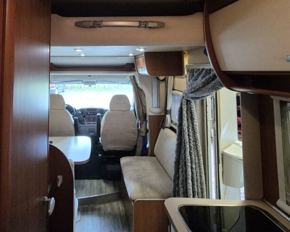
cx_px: 95
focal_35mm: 21
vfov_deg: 61.4
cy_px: 54
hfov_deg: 75.1
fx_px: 180
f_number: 2.2
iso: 1250
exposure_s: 1/50
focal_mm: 2.2
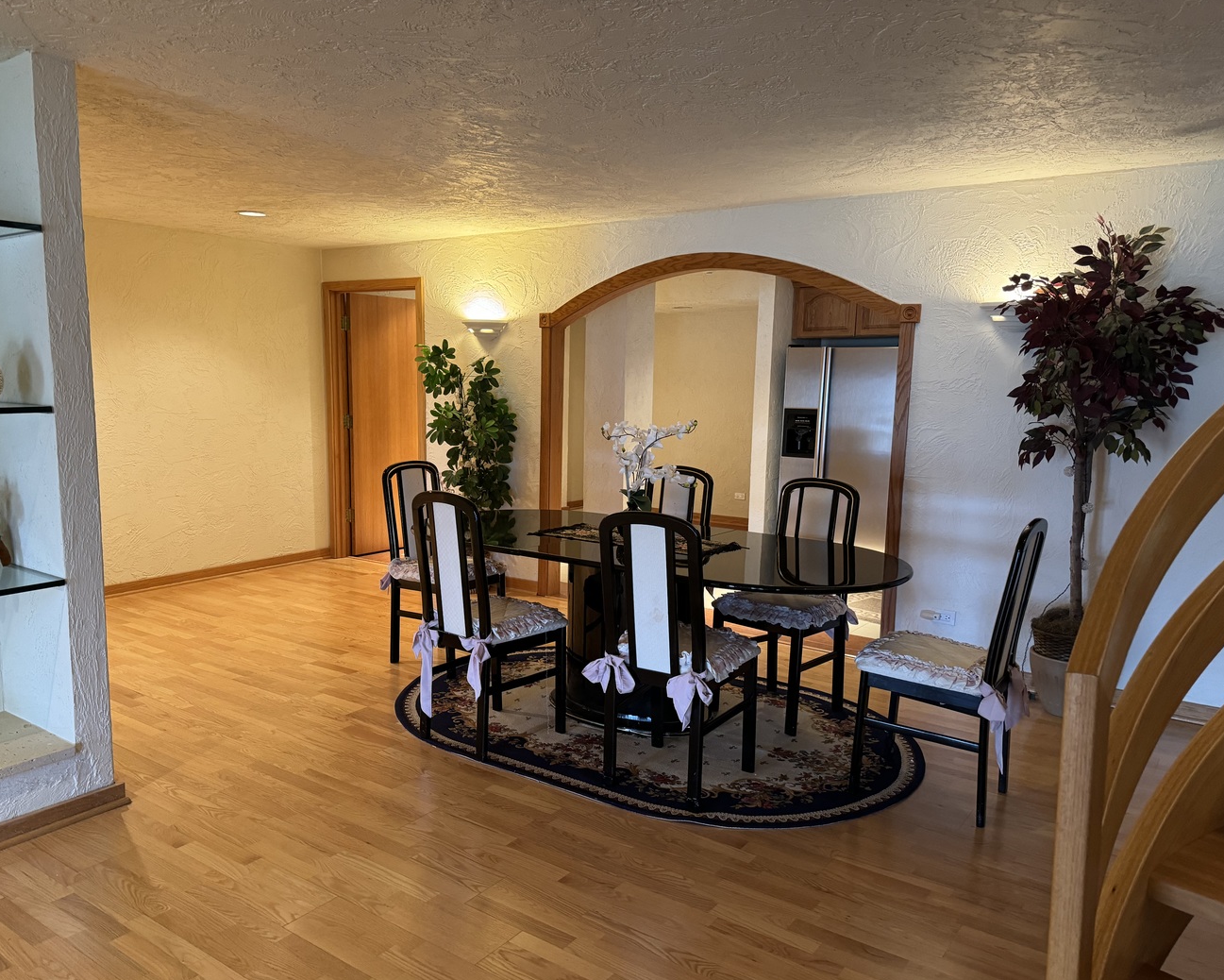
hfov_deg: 65.9
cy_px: 504
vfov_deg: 54.9
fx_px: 942
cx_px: 566
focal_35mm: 26
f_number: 1.78
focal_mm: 6.86
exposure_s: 1/60
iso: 400
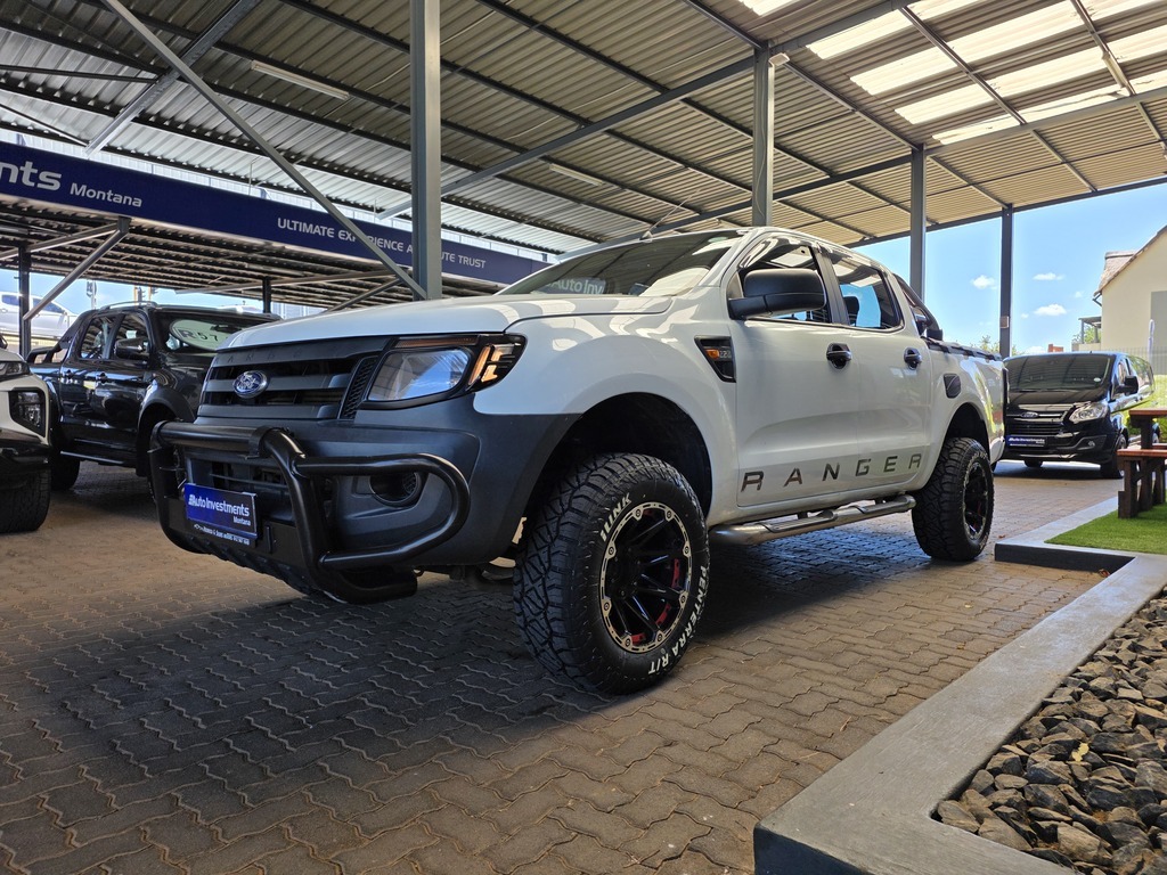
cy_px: 438
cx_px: 584
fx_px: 775
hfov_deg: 73.9
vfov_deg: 58.9
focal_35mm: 23
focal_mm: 6.25
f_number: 1.7
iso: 32
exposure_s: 1/359
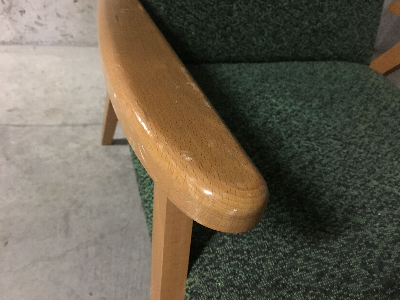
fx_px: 335
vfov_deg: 48.2
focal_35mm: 29
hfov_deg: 61.7
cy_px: 150
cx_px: 200
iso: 160
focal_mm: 4.15
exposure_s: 1/4
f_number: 2.2
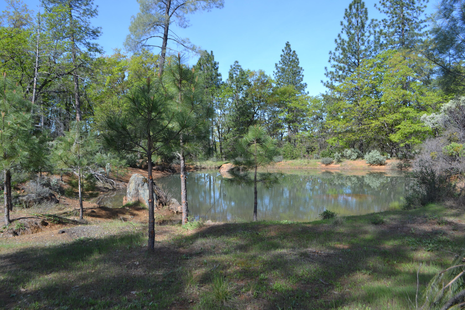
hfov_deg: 67.4
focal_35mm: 27
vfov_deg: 47.9
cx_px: 232
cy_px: 155
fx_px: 349
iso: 100
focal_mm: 18
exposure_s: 1/160
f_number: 6.3
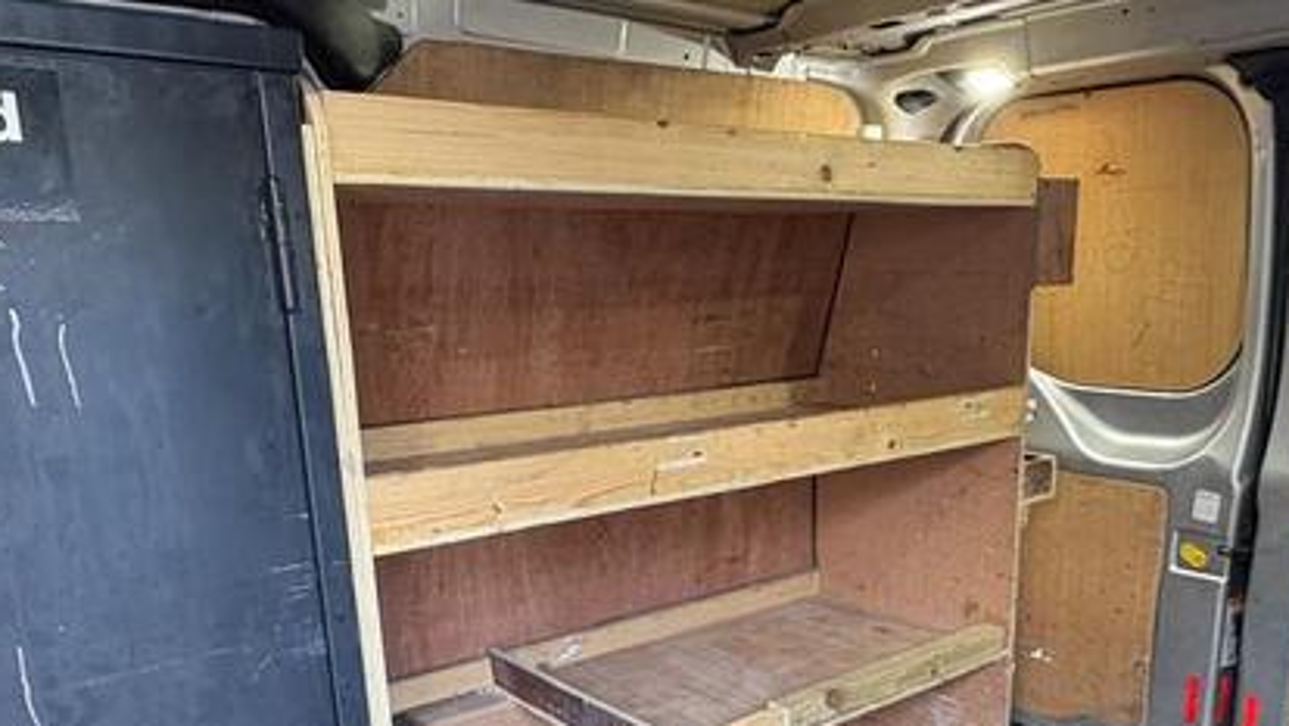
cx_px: 732
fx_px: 1128
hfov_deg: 59.3
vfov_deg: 34.6
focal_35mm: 33
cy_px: 573
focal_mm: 2.22
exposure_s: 1/60
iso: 250
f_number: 2.2
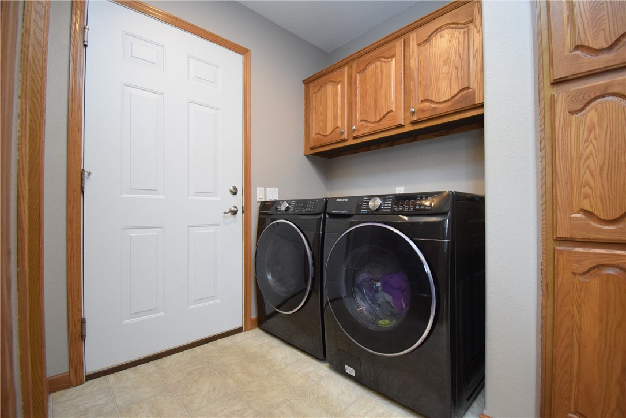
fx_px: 261
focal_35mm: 15
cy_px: 209
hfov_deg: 100.4
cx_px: 313
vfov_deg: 77.3
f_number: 4.5
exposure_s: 1/60
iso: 2800
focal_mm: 10
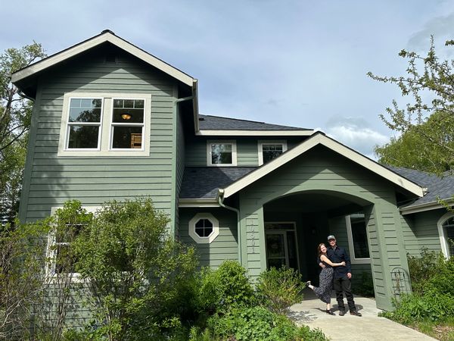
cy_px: 170
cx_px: 227
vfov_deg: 56.8
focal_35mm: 24
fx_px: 315
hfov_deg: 71.6
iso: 80
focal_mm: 6.86
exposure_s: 1/5263
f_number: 1.78
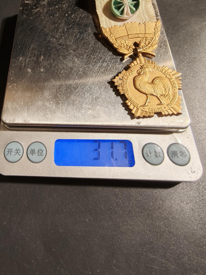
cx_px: 103
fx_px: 182
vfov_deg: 73.9
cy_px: 138
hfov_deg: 58.9
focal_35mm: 23
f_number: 2
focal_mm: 2.32
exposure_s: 1/100
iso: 160
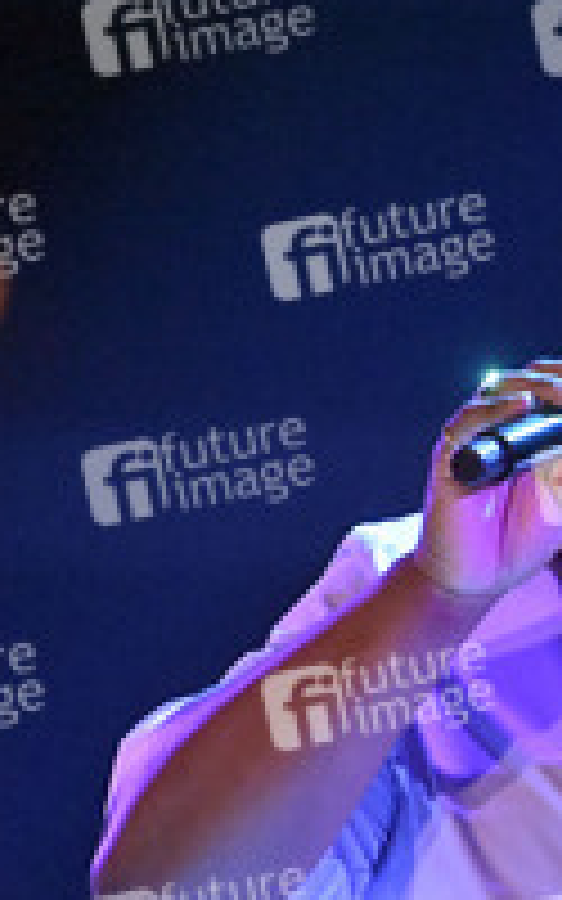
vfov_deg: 1.8
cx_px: 708
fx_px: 28109
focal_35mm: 1147
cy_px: 585
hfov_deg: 1.1
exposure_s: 1/400
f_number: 5.6
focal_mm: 500
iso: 12800
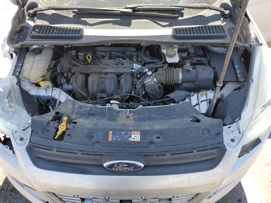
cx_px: 136
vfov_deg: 53.1
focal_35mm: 26
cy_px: 102
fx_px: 204
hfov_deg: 67.3
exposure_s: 1/625
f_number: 1.5
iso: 50
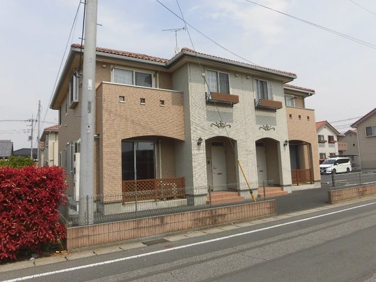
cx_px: 188
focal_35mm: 24
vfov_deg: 56.8
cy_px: 141
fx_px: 261
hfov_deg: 71.6
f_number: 7.8
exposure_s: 1/320
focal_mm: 4.3
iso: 100
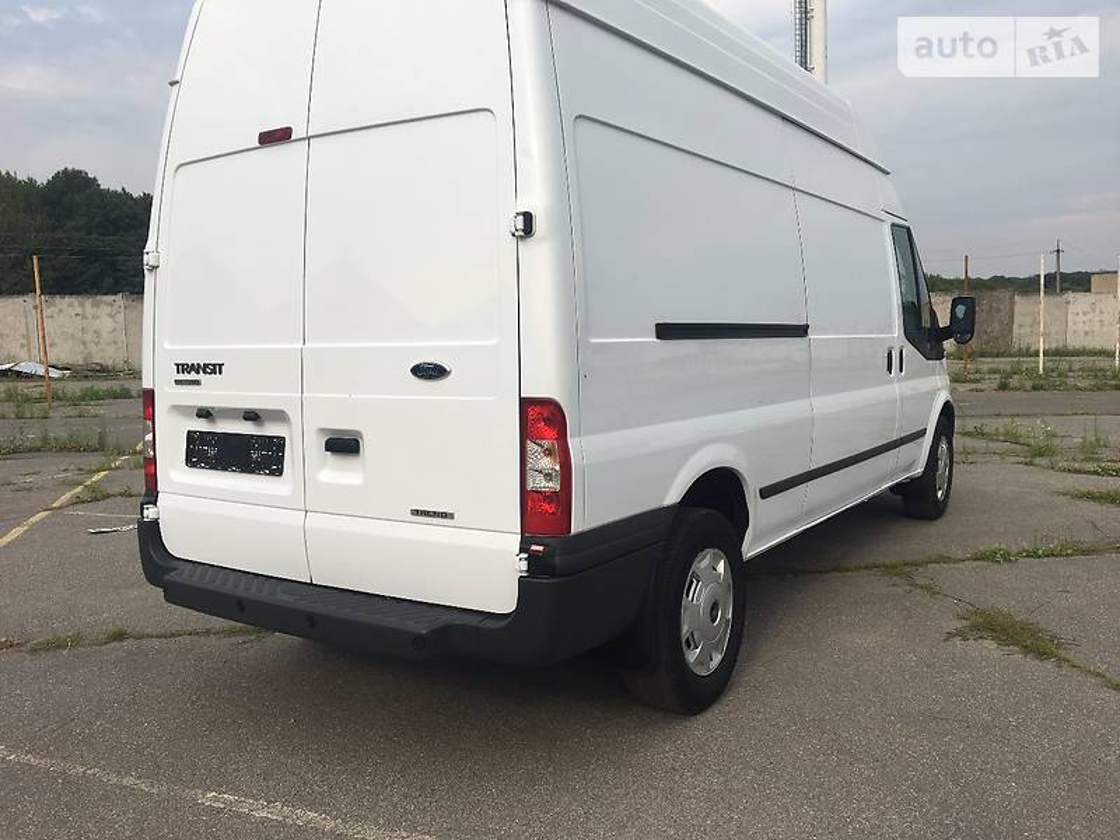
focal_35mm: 29
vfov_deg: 48.2
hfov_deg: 61.7
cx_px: 560
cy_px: 420
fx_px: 938
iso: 25
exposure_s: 1/1282
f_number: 2.2
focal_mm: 4.2
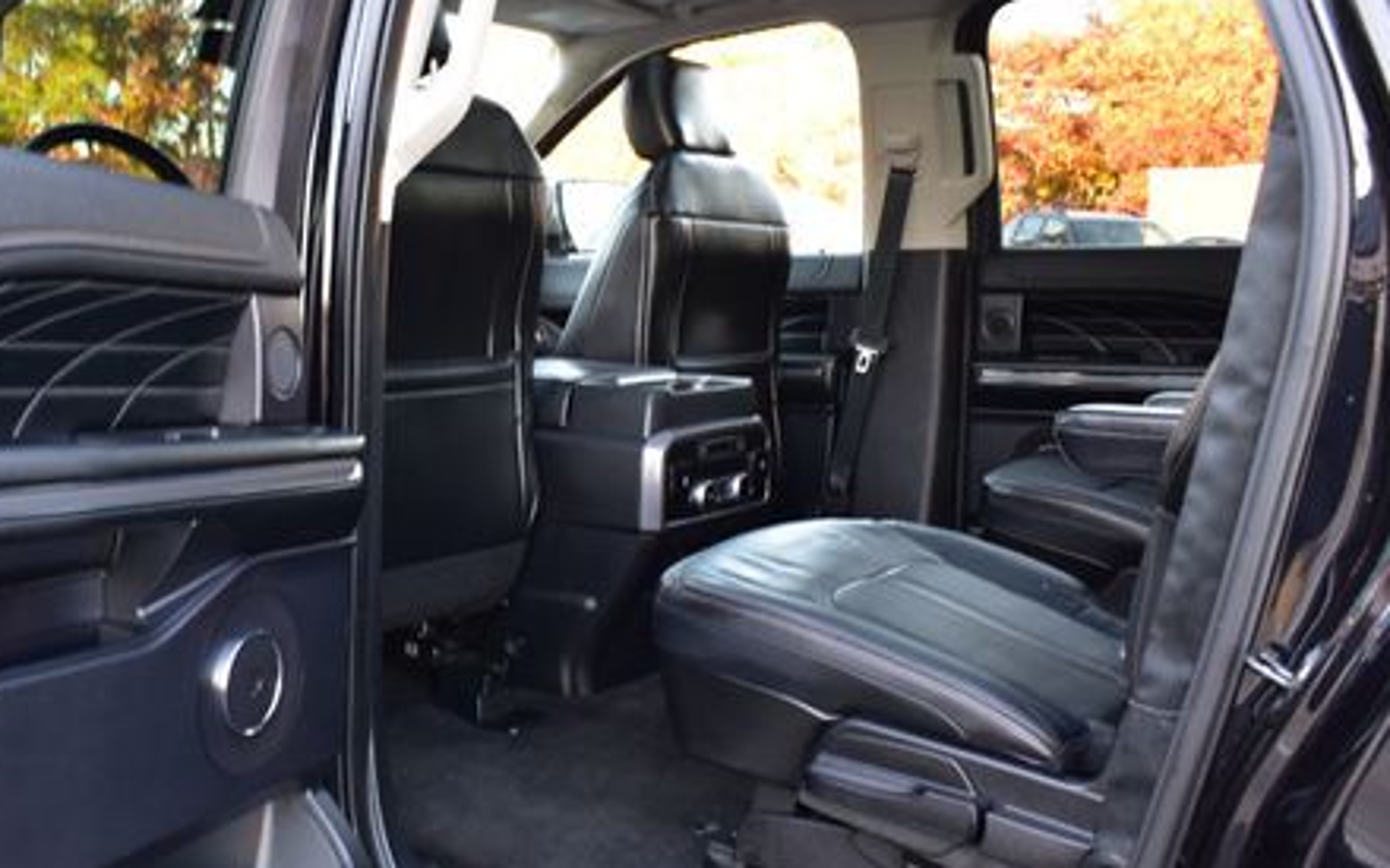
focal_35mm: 40
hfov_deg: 48.9
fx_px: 1515
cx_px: 534
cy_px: 442
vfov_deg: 32.0
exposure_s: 1/15
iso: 500
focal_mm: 18
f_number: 6.3
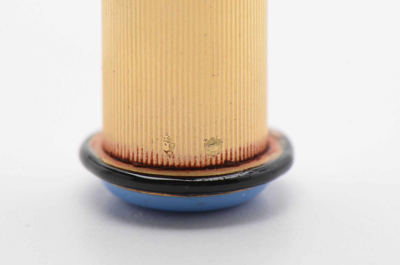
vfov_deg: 10.7
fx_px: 1414
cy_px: 132
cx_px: 200
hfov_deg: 16.1
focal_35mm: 128
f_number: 14
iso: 200
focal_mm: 85
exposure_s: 1/125
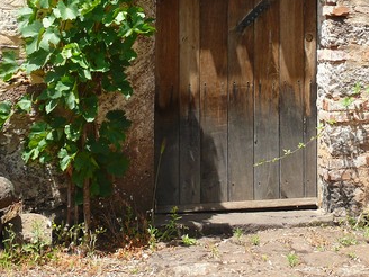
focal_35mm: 128
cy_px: -18
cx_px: 235
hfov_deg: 15.4
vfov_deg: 11.4
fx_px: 1364
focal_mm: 11.8
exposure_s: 1/200
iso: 100
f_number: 4
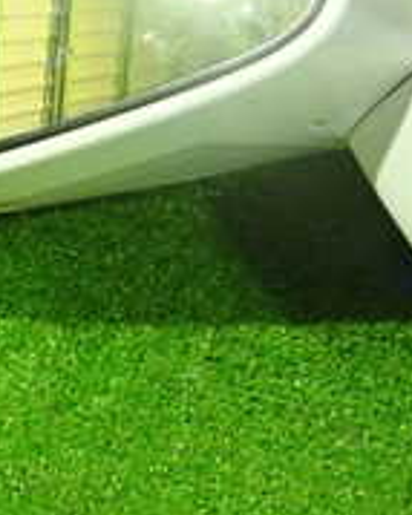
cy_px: 129
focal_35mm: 98
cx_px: 297
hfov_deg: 15.6
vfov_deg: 19.4
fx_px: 1495
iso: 800
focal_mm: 5.4
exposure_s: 1/30
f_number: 2.3
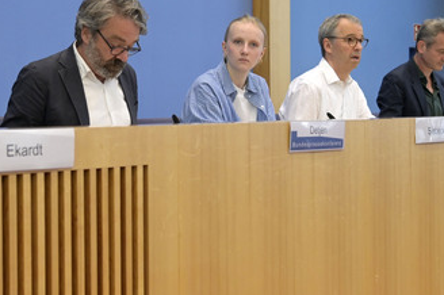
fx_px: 678
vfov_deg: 24.5
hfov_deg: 36.2
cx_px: 244
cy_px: 103
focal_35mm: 55
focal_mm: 40
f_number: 4
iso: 4000
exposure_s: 1/1250
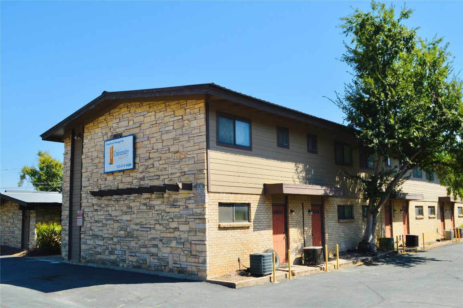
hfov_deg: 62.0
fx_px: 385
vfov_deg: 43.5
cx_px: 232
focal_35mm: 30
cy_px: 154
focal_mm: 20
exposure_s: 1/500
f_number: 11
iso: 400
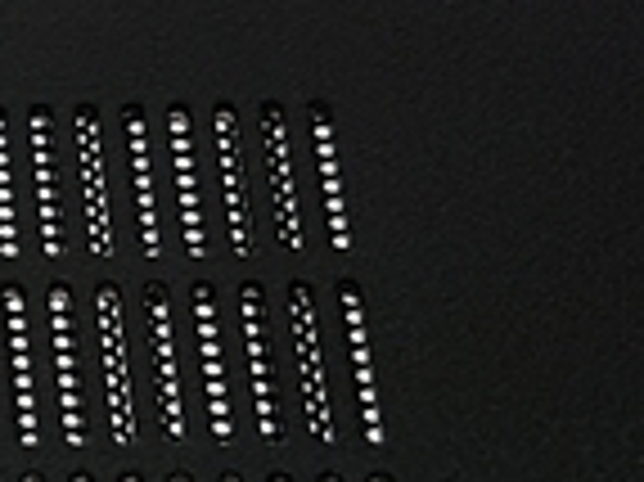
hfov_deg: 10.1
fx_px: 3402
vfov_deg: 8.1
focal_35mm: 183
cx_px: -617
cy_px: 387
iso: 40
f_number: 1.7
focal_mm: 4.2
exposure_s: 1/450
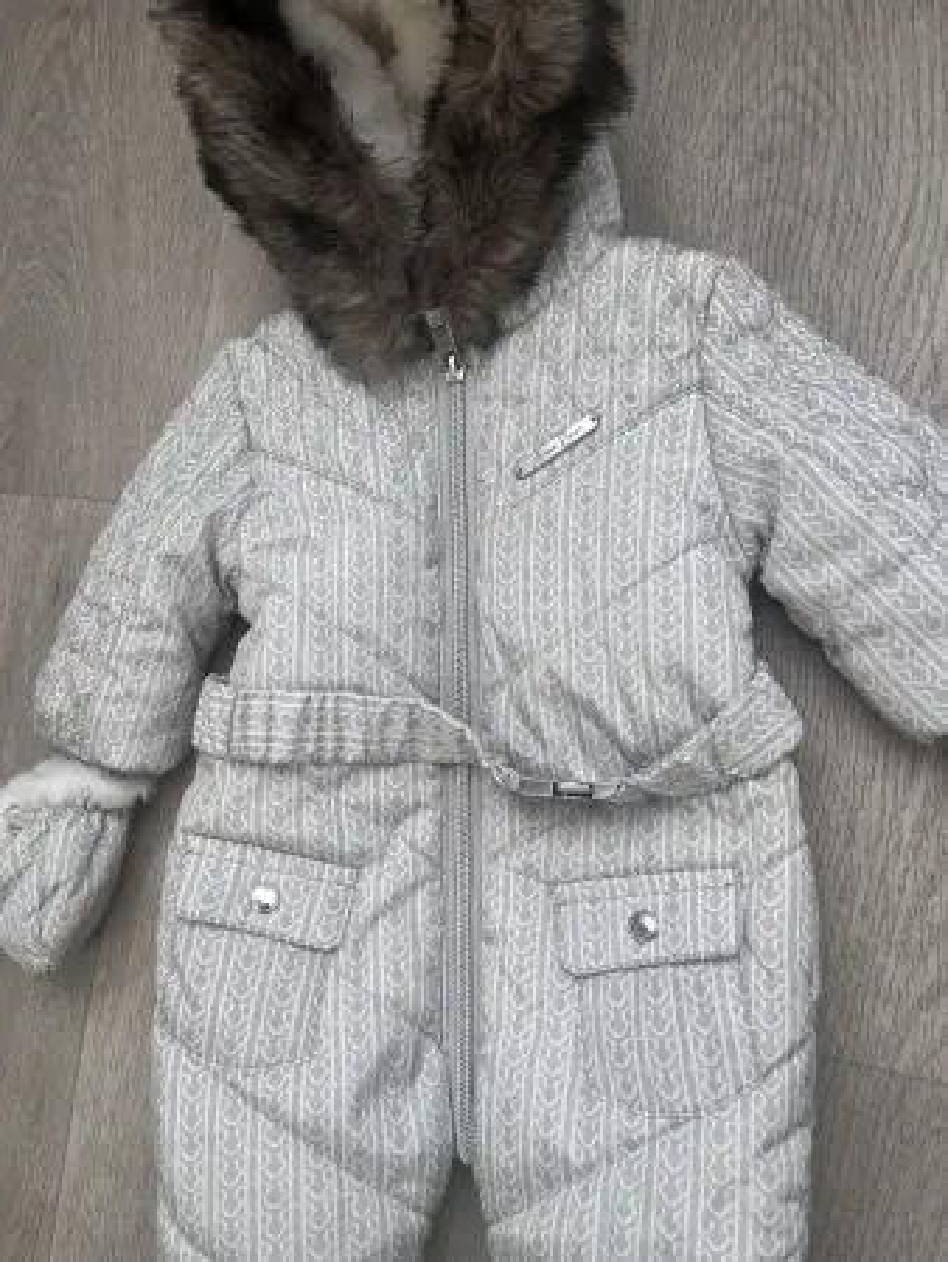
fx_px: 948
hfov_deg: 53.1
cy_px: 631
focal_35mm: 26
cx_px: 474
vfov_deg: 67.3
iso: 50
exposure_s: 1/552
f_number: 1.6
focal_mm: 5.1
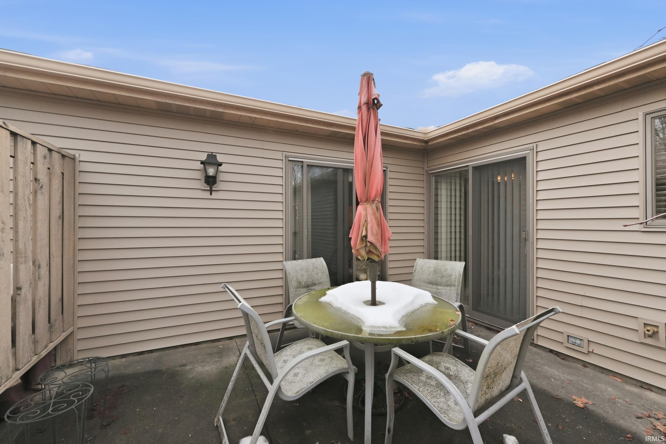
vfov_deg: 77.3
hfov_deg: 100.4
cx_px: 333
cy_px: 222
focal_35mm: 15
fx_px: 277
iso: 640
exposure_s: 1/800
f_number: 9
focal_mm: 10
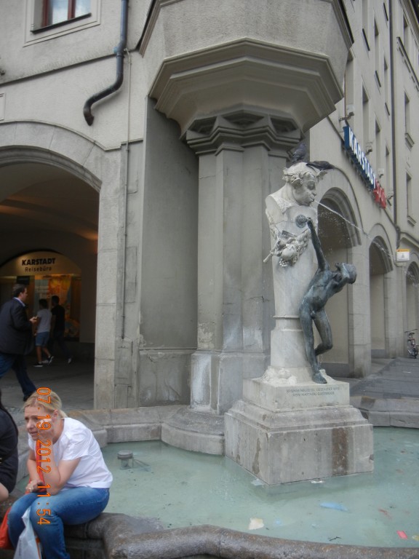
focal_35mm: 30
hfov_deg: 46.8
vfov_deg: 60.0
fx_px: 484
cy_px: 280
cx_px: 210
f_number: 3.5
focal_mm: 5.4
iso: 160
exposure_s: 1/241
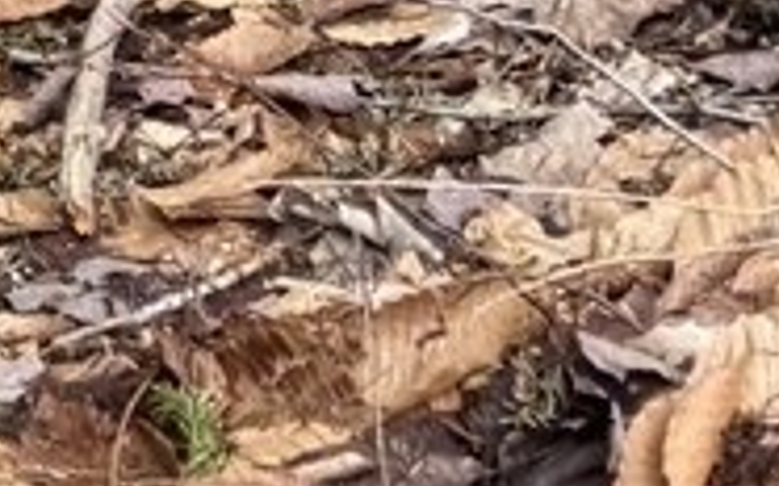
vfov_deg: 5.5
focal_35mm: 210
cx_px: -678
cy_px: -1441
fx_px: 4456
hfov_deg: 9.5
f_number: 1.78
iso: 64
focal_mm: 6.76
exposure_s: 1/248
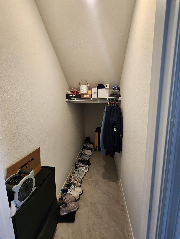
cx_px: 90
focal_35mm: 13
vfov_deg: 106.2
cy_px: 120
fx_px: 90
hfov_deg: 89.9
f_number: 2.2
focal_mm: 2.2
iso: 160
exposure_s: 1/60
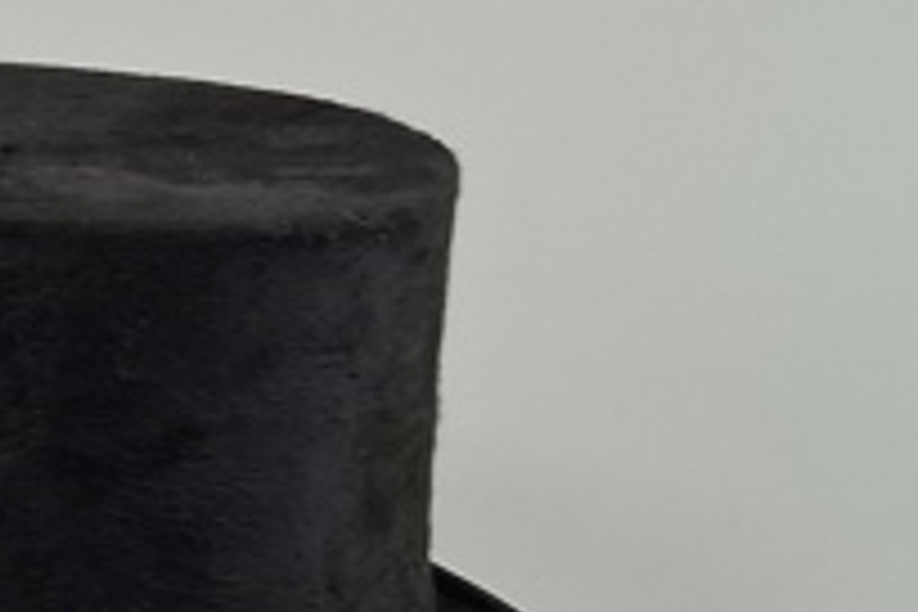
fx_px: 2805
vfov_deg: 12.5
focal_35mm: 110
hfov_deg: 15.6
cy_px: 306
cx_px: -792
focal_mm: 4
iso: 250
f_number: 1.8
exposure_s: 1/50
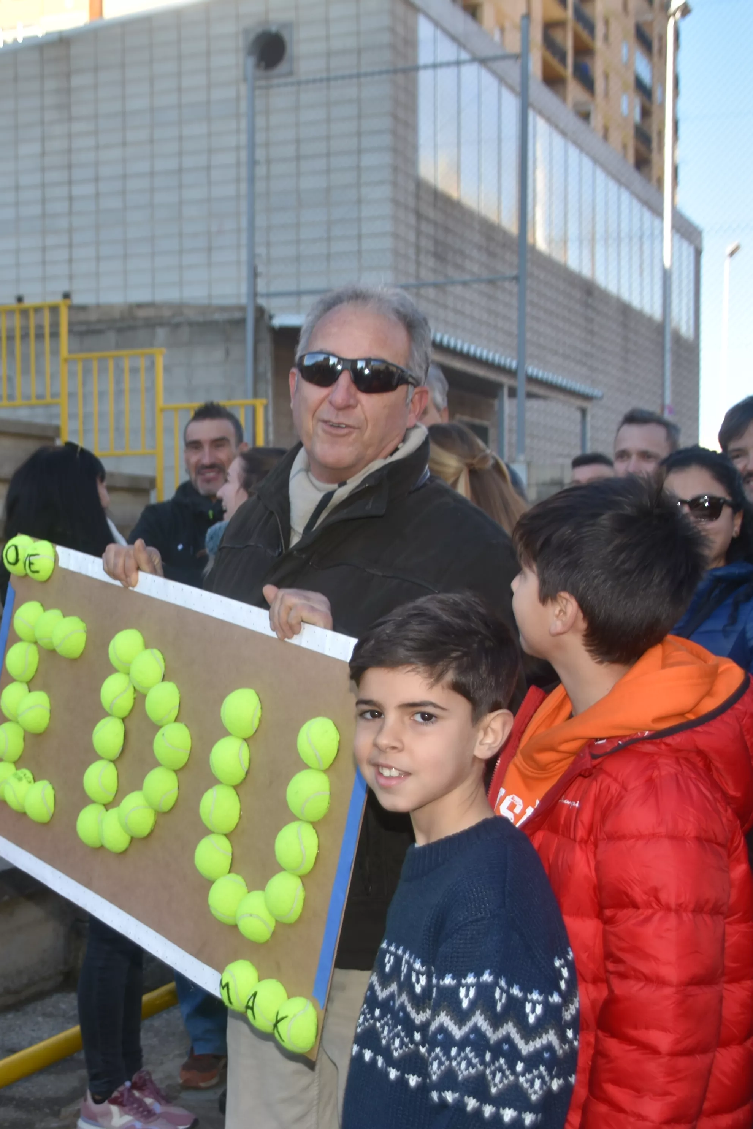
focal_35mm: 57
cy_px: 570
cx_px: 197
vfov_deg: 35.2
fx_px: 1780
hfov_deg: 23.7
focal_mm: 25
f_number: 4.5
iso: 100
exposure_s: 1/250
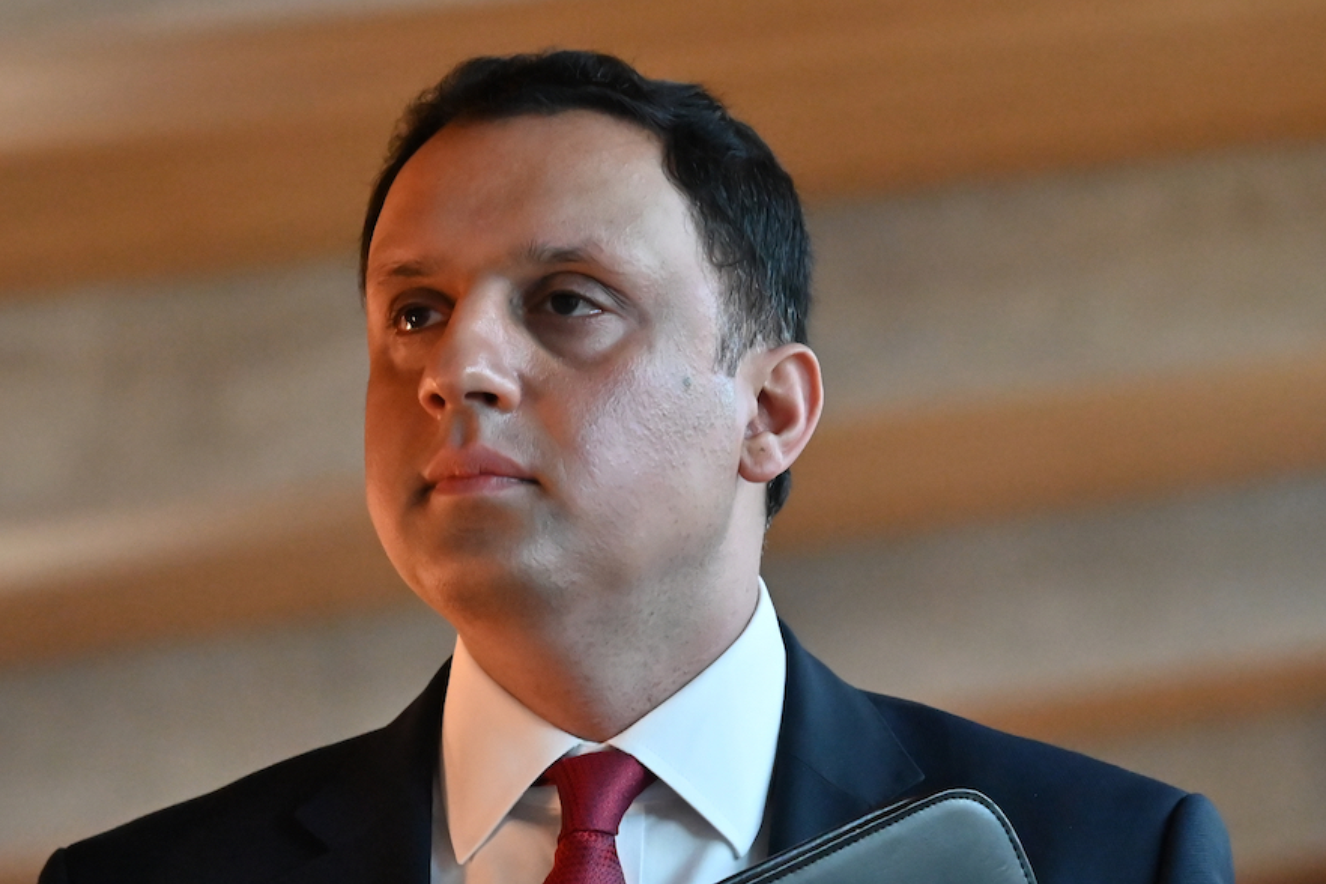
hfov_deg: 12.1
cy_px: 587
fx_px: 6261
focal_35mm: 170
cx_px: 550
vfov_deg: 8.1
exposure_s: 1/400
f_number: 4
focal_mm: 120
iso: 5000
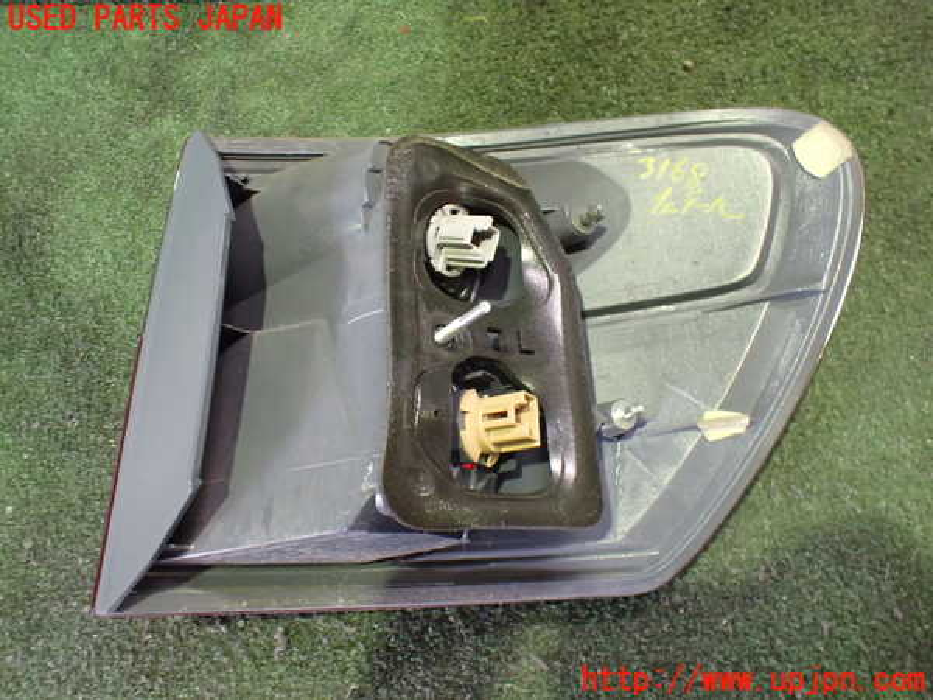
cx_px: 466
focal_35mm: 30
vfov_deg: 46.8
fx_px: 809
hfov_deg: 60.0
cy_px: 350
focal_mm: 5.4
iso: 1000
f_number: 2.3
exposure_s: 1/30
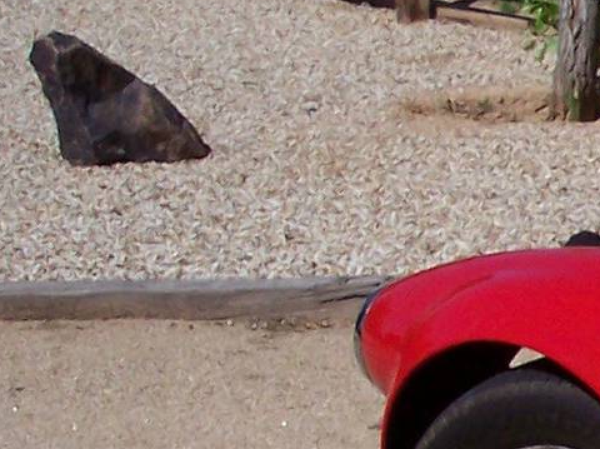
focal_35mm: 190
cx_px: 1475
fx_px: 3290
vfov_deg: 7.8
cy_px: 432
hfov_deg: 9.3
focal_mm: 8
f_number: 4.8
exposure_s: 1/1000
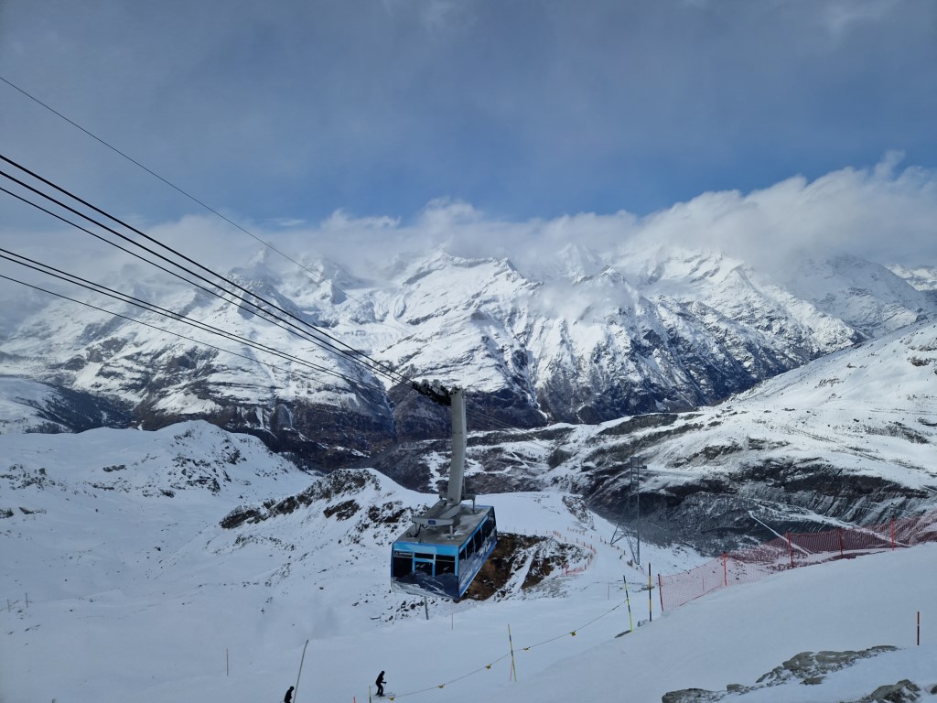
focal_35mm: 23
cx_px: 468
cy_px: 352
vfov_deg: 58.9
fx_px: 623
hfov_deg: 73.9
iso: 50
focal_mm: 5.4
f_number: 1.8
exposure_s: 1/7248
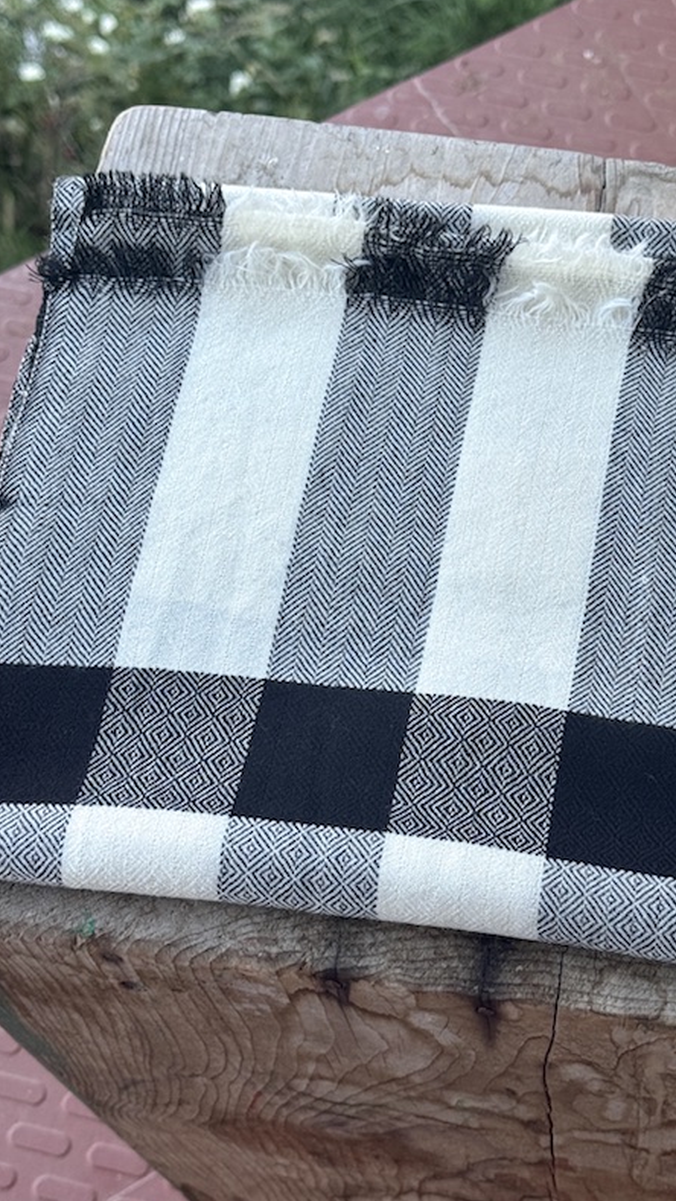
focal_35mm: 66
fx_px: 2103
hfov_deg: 18.2
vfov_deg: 31.8
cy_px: 522
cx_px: 505
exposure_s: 1/281
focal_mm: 6.76
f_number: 1.78
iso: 64
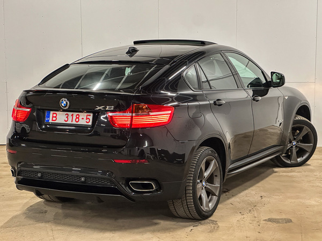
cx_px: 161
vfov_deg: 19.1
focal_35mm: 77
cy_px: 120
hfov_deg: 25.3
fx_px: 716
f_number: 2.8
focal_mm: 9
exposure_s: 1/34
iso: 500
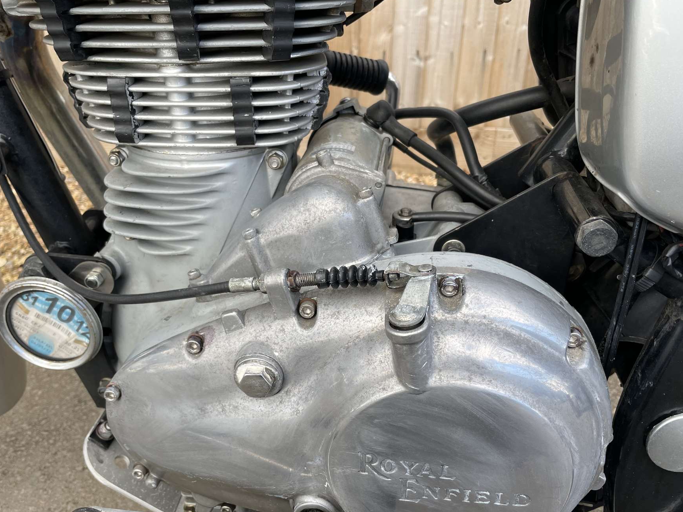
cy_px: 272
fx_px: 592
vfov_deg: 46.8
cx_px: 317
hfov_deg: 59.9
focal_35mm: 30
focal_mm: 4.2
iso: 32
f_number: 1.6
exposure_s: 1/275
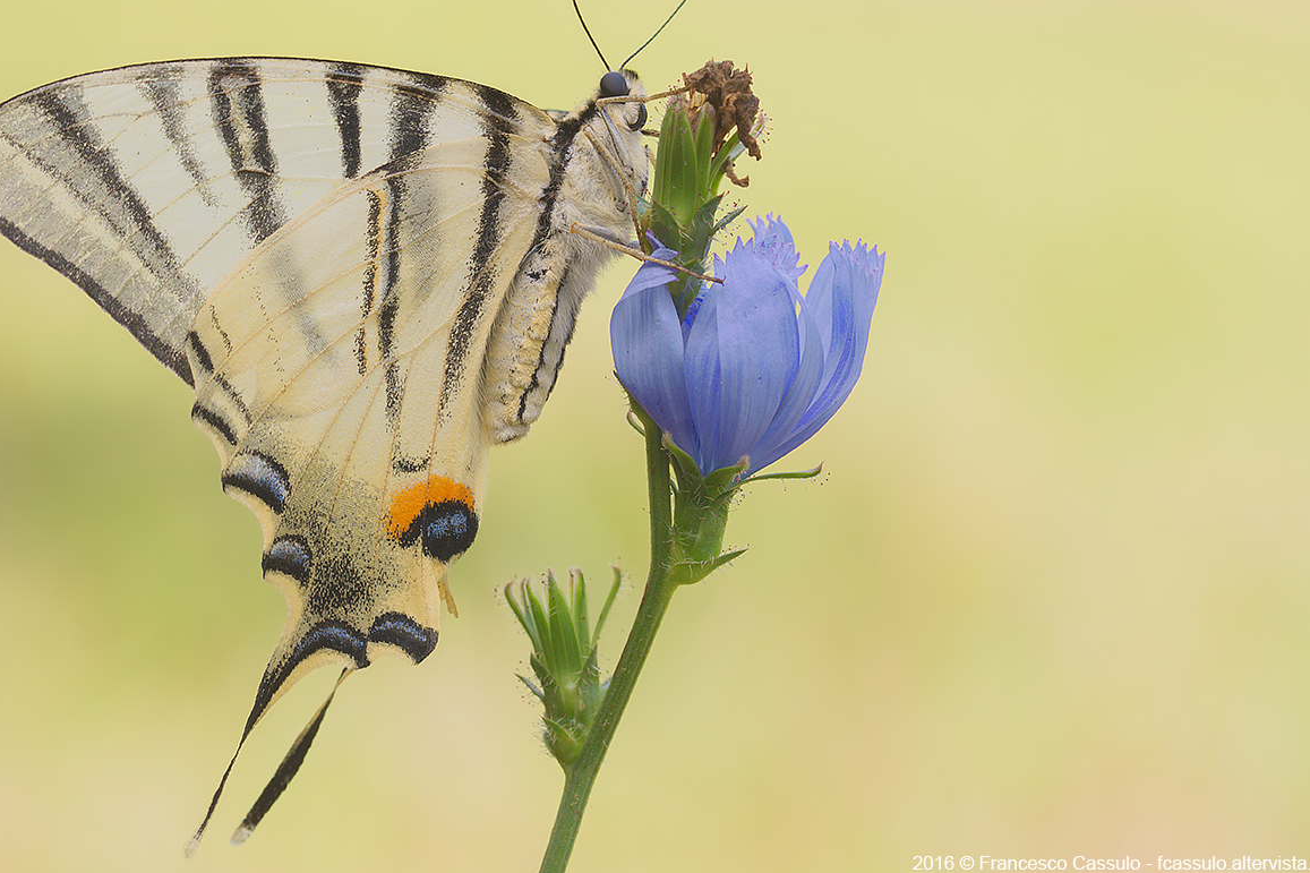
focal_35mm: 191
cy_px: 354
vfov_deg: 7.2
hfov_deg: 10.8
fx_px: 6934
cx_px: 570
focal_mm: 105
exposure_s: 1/100
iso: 100
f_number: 11
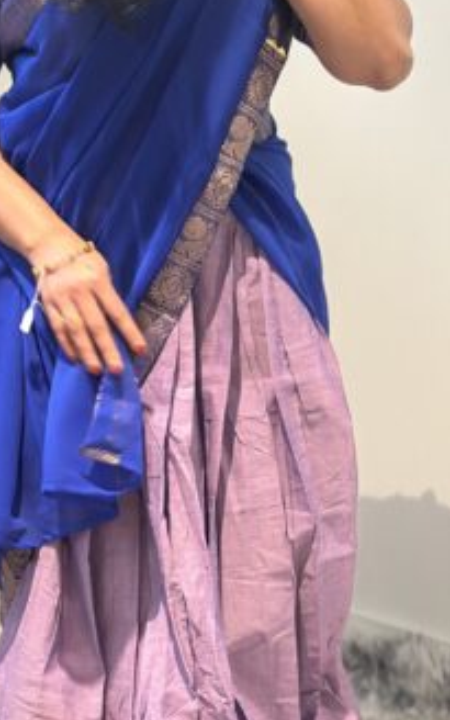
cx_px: 146
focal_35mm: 92
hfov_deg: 14.2
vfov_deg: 22.5
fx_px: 1805
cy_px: 392
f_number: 1.78
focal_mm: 6.86
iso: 500
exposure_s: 1/40
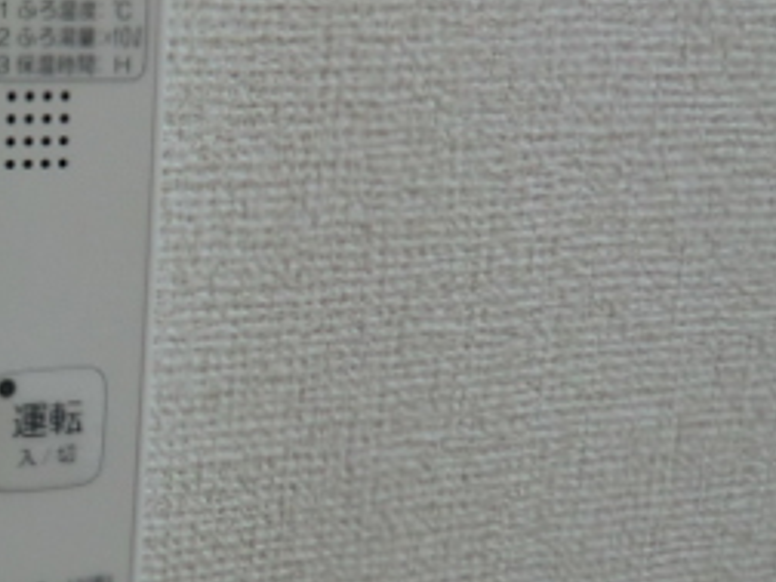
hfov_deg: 27.4
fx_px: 1367
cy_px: 308
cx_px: -185
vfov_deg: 24.0
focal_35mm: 61
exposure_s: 1/60
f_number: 3.2
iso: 160
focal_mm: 4.3
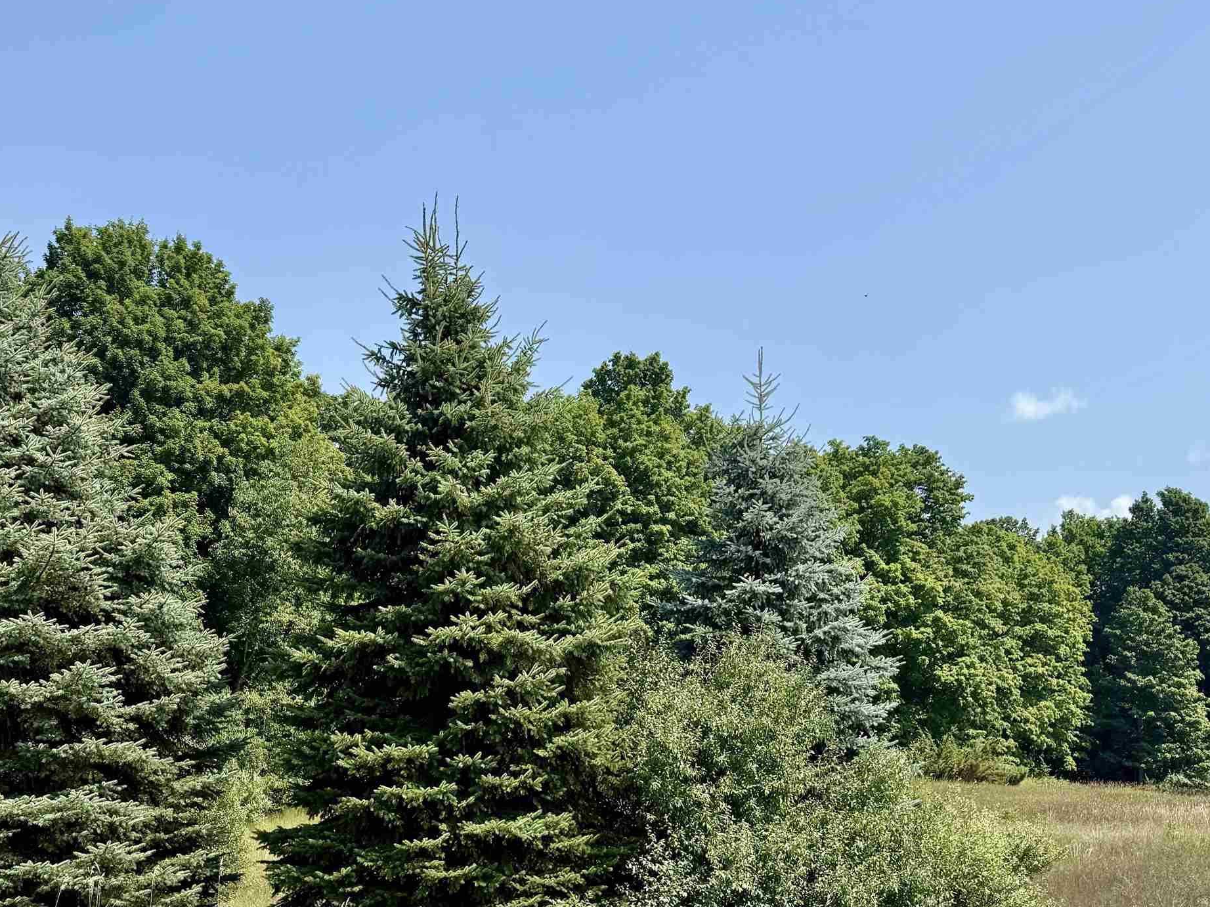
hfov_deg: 46.5
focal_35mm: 40
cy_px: 697
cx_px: 481
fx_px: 1398
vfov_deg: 35.1
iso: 80
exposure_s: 1/3953
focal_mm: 6.76
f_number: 1.78
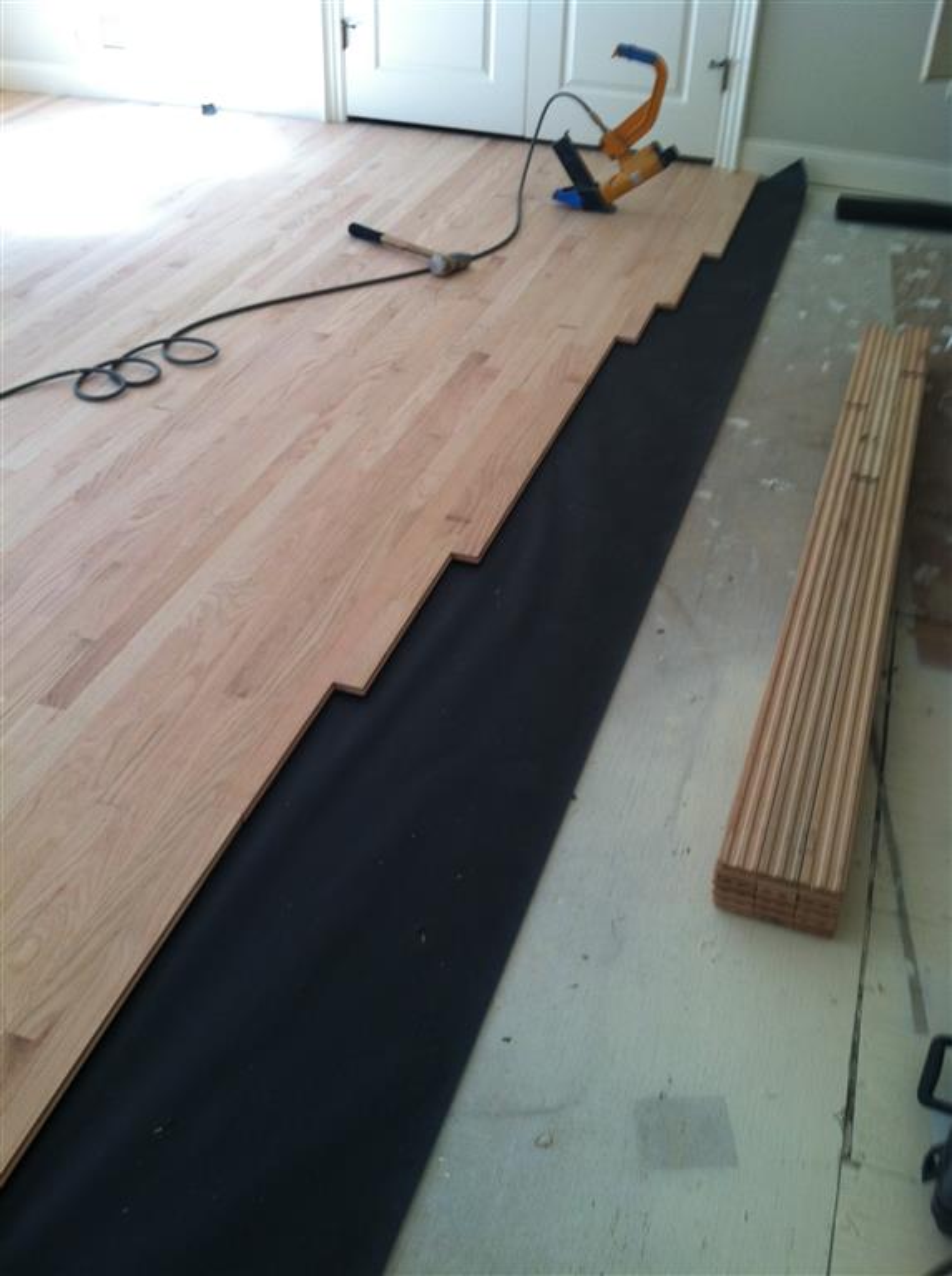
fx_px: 1288
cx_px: 476
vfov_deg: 52.7
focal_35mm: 35
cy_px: 638
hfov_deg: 40.6
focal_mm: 3.85
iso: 80
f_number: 2.8
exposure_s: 1/20
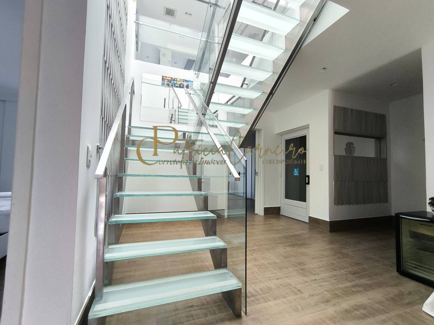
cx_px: 217
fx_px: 201
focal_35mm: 16
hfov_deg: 94.5
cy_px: 162
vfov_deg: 78.1
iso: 160
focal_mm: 1.65
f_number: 2.2
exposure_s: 1/60
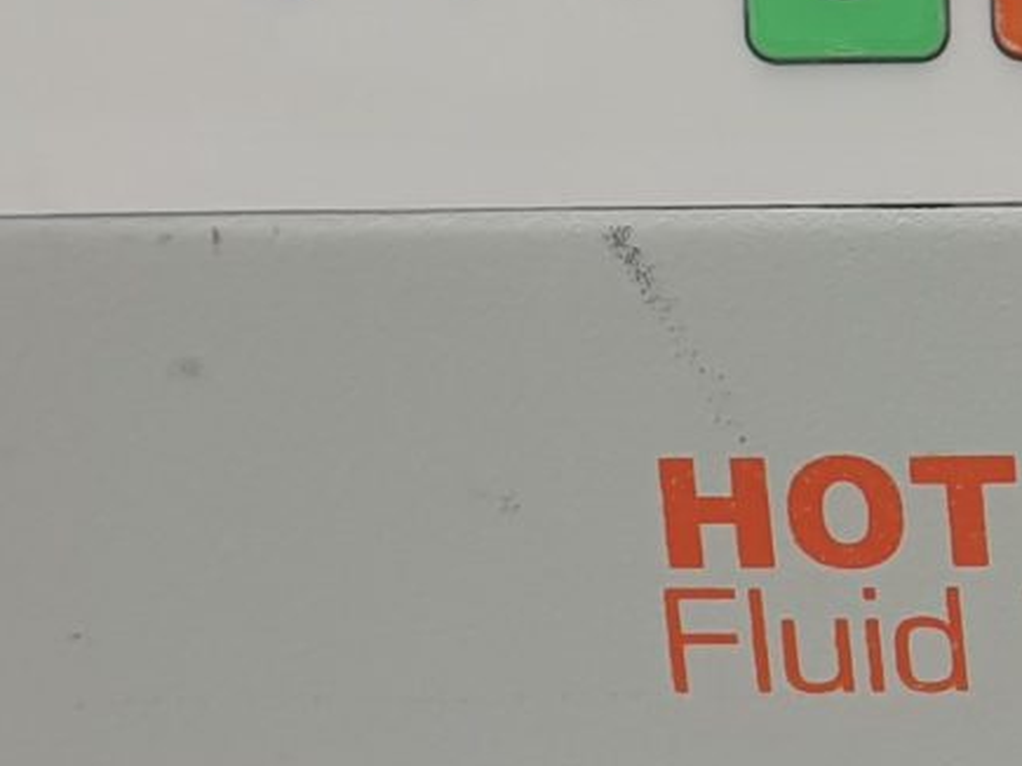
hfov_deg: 11.1
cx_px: 2347
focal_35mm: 153
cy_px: -113
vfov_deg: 9.6
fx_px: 4516
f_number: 2.4
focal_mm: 4.3
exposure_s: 1/100
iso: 64
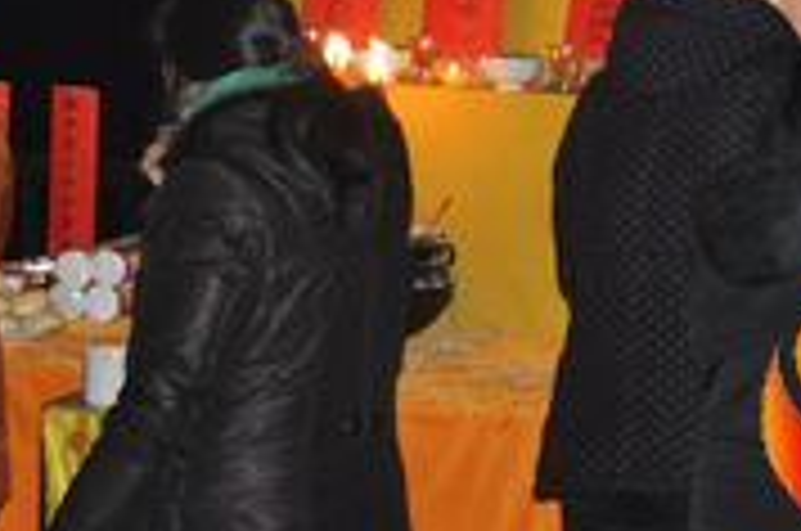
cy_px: -148
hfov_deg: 15.2
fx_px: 2998
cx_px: 482
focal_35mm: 135
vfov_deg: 9.9
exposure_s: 1/60
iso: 800
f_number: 3.8
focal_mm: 32
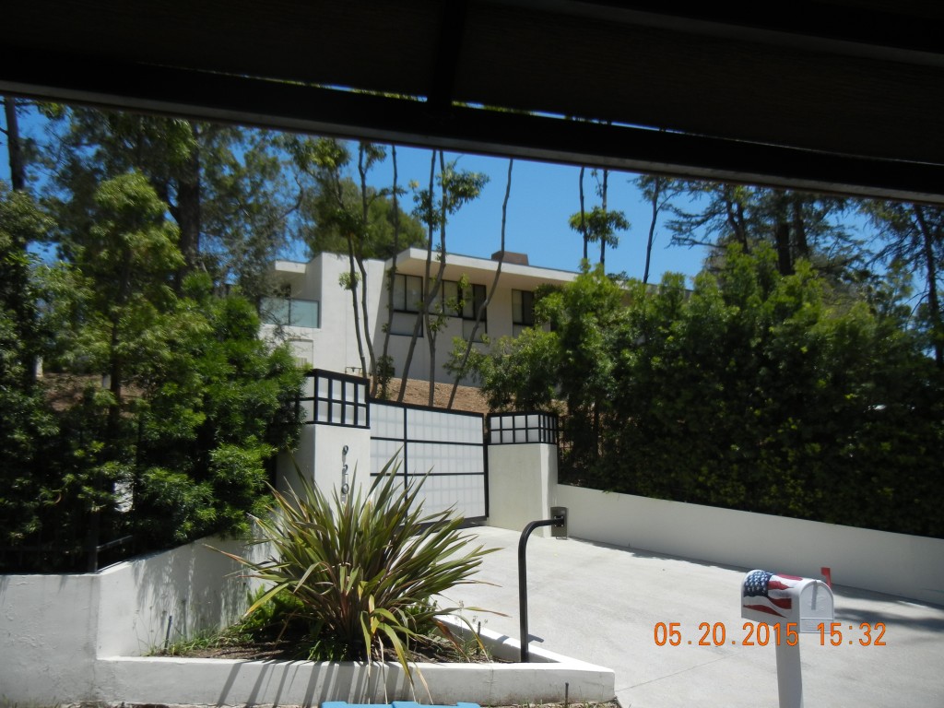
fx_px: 818
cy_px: 354
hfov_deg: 60.0
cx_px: 472
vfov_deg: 46.8
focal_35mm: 30
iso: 160
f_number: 7
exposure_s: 1/506
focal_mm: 5.4
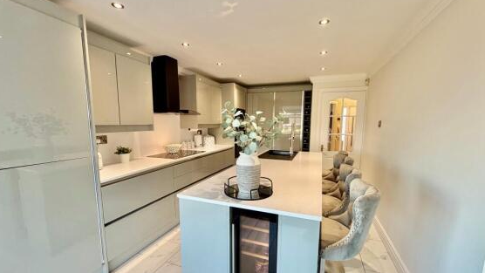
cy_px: 150
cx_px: 244
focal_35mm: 16
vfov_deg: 66.9
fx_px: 206
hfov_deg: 99.4
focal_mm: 2.22
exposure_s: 1/121
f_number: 2.2
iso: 250
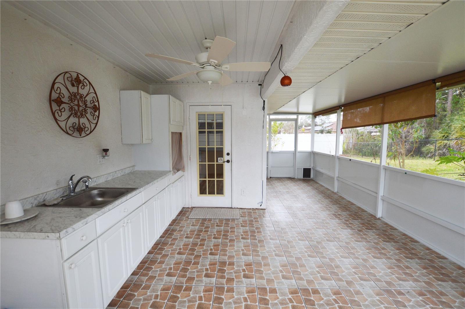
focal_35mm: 15
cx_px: 232
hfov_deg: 100.5
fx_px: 194
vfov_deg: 77.2
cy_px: 154
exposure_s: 1/125
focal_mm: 10
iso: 400
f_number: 5.6
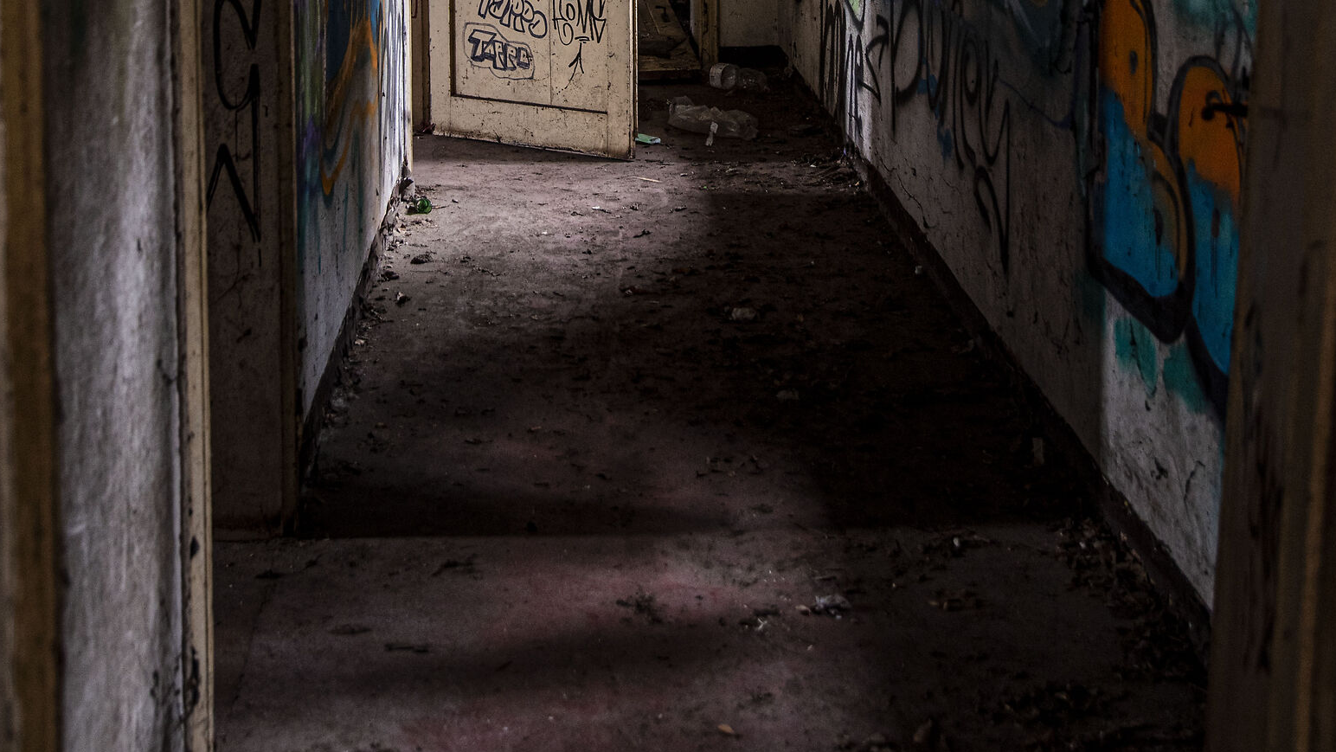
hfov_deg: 36.6
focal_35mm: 57
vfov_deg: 20.0
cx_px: 675
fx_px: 2020
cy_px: -111
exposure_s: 1/25
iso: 500
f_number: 4
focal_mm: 35
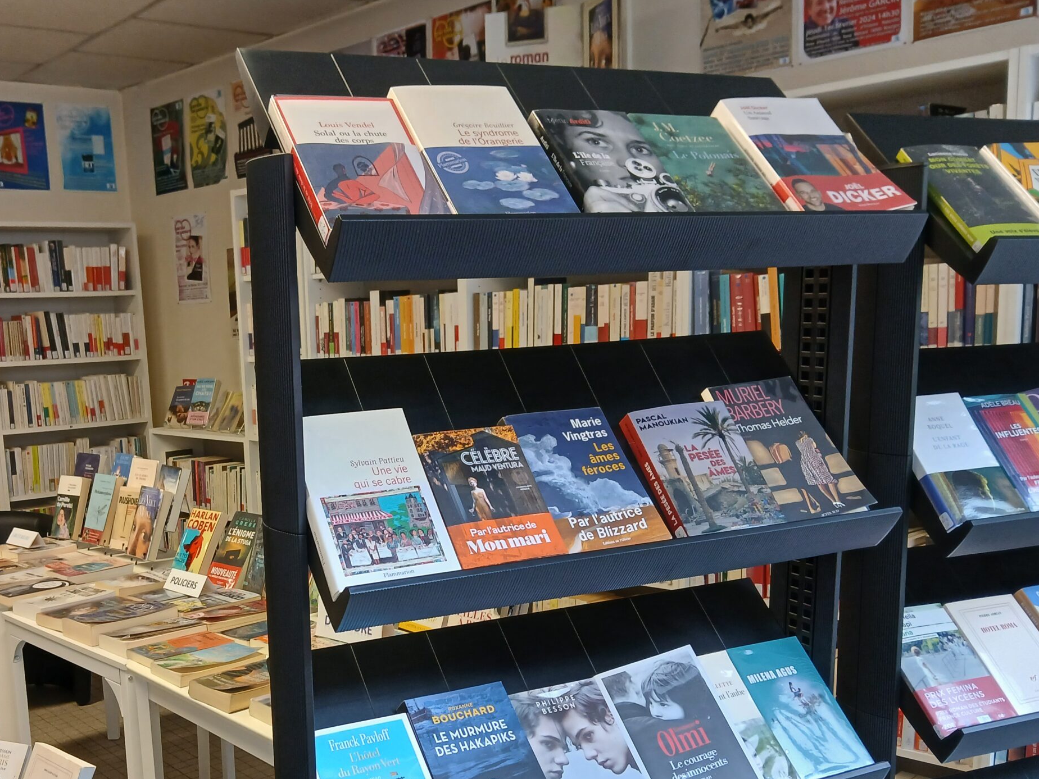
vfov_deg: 39.2
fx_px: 1081
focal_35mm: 36
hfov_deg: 50.5
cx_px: 356
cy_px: 520
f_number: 1.8
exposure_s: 1/50
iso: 125
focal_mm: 3.98
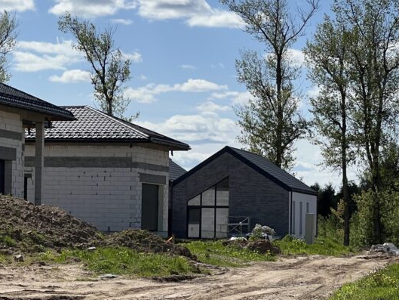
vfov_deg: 10.0
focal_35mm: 149
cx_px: 137
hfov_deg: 13.2
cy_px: 134
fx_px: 1718
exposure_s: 1/1623
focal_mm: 9
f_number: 2.8
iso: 32
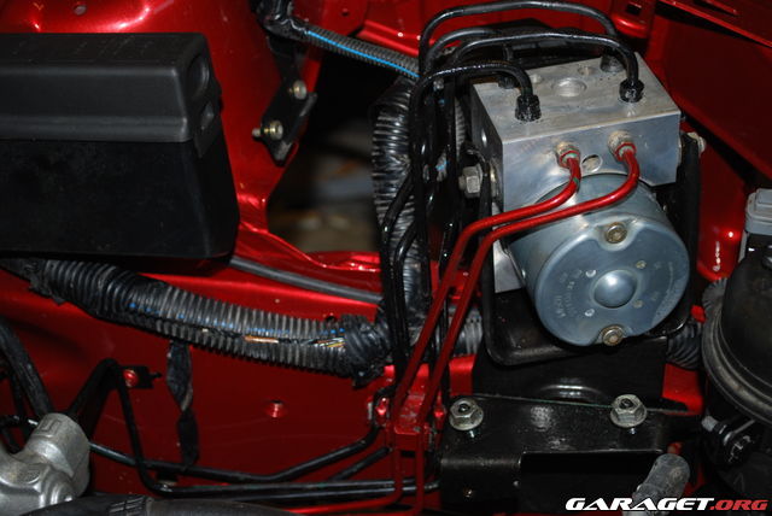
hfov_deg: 33.4
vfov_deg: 22.7
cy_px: 258
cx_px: 386
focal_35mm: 60
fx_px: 1288
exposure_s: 1/60
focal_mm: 40
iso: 200
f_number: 5.3
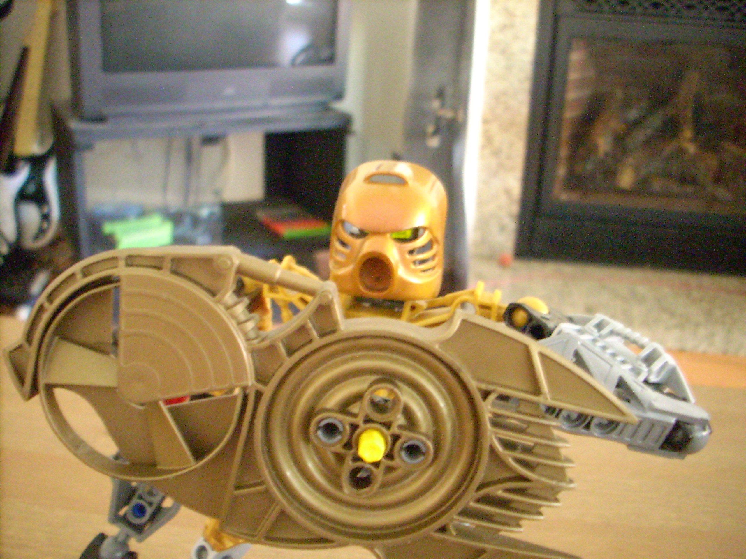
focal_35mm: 37
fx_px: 797
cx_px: 373
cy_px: 280
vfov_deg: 38.7
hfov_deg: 50.1
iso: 800
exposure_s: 1/3.8
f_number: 2.8
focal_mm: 6.2
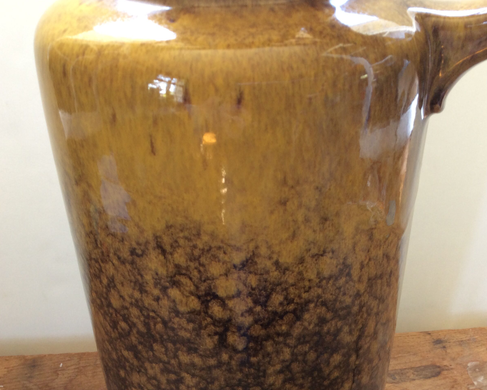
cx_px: 261
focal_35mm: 34
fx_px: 490
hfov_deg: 52.8
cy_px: 197
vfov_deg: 43.4
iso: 64
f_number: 2.4
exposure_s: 1/25
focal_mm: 3.3
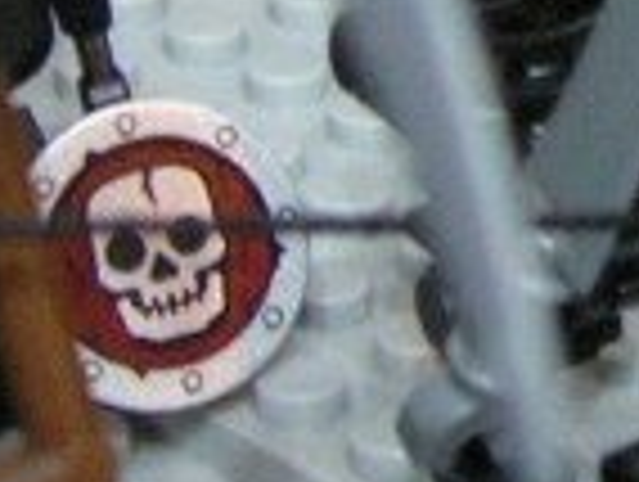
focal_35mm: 274
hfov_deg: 7.0
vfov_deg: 5.3
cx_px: 1242
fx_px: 5067
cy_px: -468
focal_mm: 7.8
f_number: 2.8
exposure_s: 1/3.2
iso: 200
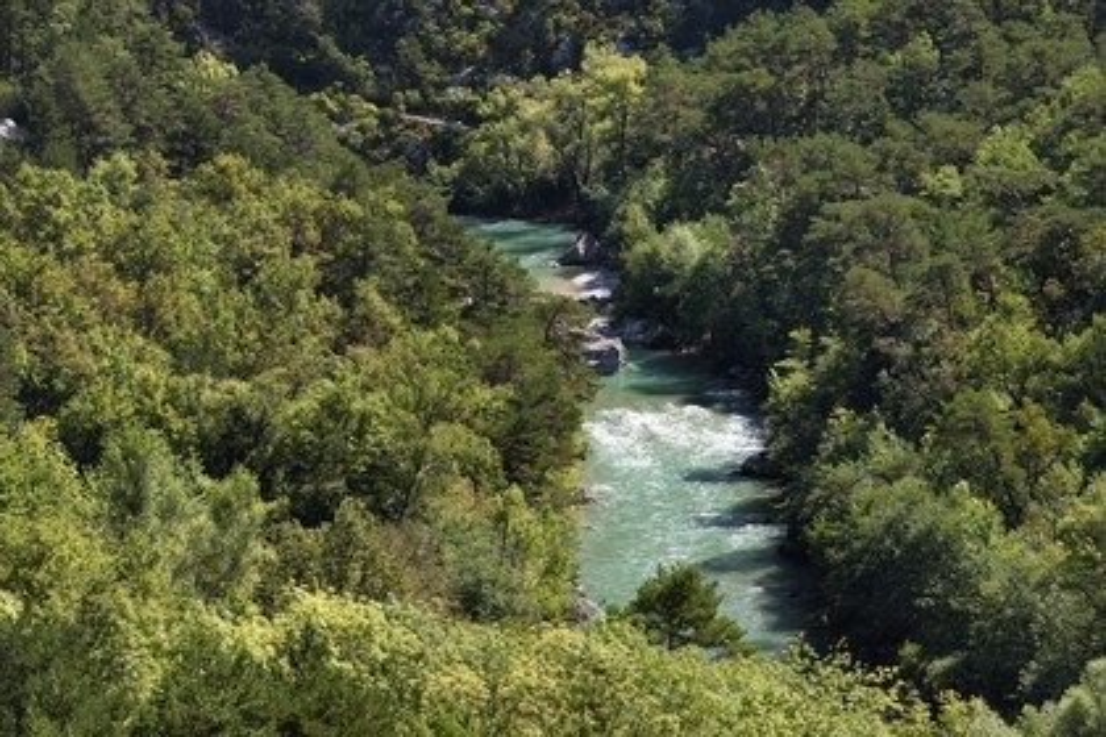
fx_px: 4762
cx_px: 553
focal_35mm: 155
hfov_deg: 13.2
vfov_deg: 8.9
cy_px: 368
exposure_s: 1/160
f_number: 13
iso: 200
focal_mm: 155
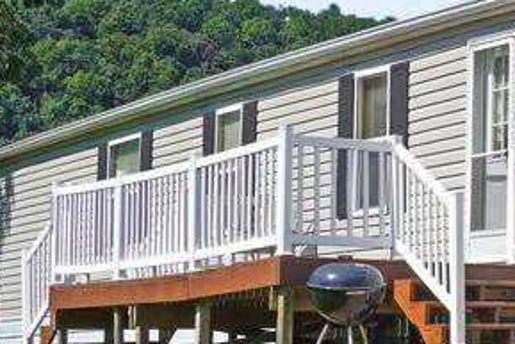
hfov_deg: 13.3
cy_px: 156
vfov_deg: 9.4
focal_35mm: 146
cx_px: 777
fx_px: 2090
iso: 100
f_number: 10
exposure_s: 1/320
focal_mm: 22
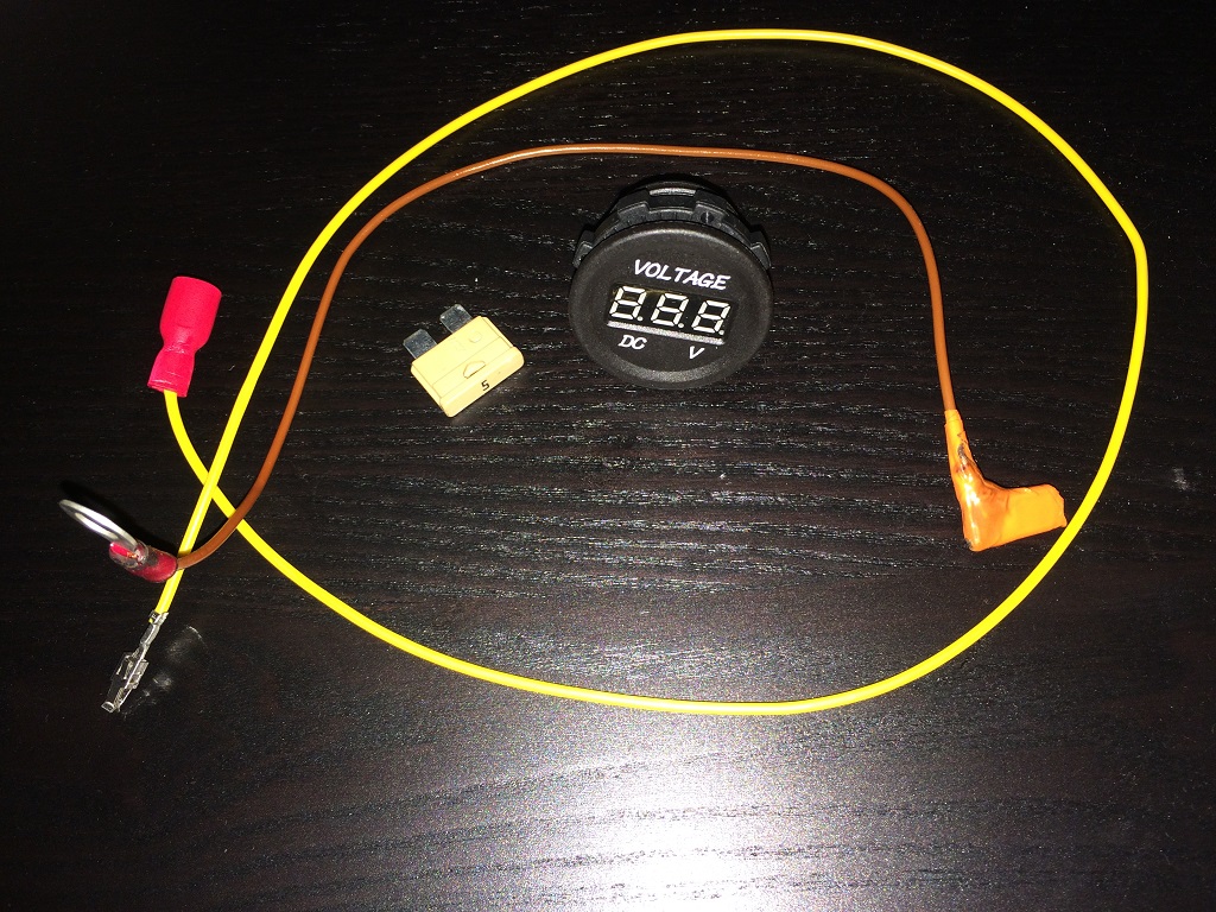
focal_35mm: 29
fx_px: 1019
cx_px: 608
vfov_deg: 48.2
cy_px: 456
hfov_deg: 61.7
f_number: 2.2
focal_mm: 4.15
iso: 40
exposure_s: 1/33
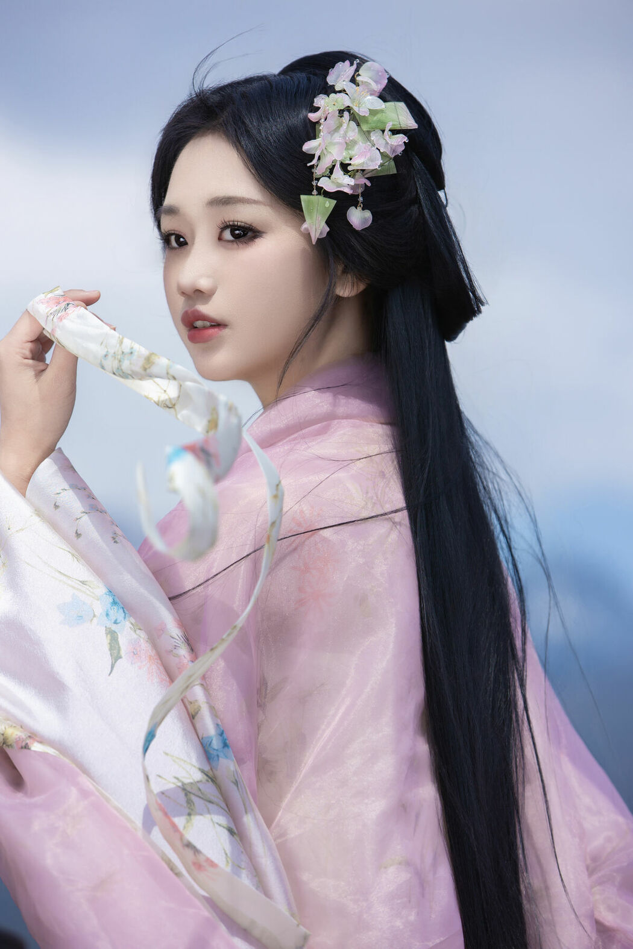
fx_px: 4088
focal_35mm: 155
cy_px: 474
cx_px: 316
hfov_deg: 8.9
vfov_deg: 13.2
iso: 100
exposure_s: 1/1250
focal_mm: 155
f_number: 5
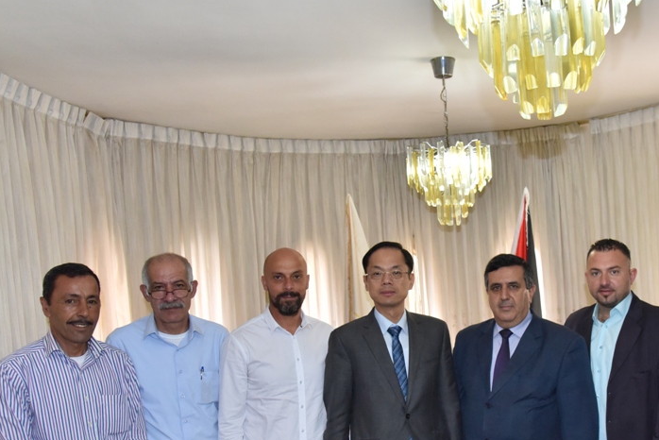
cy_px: 314
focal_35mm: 44
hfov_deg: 43.7
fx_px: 806
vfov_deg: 30.2
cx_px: 449
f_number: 6.3
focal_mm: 30
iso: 2500
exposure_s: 1/160
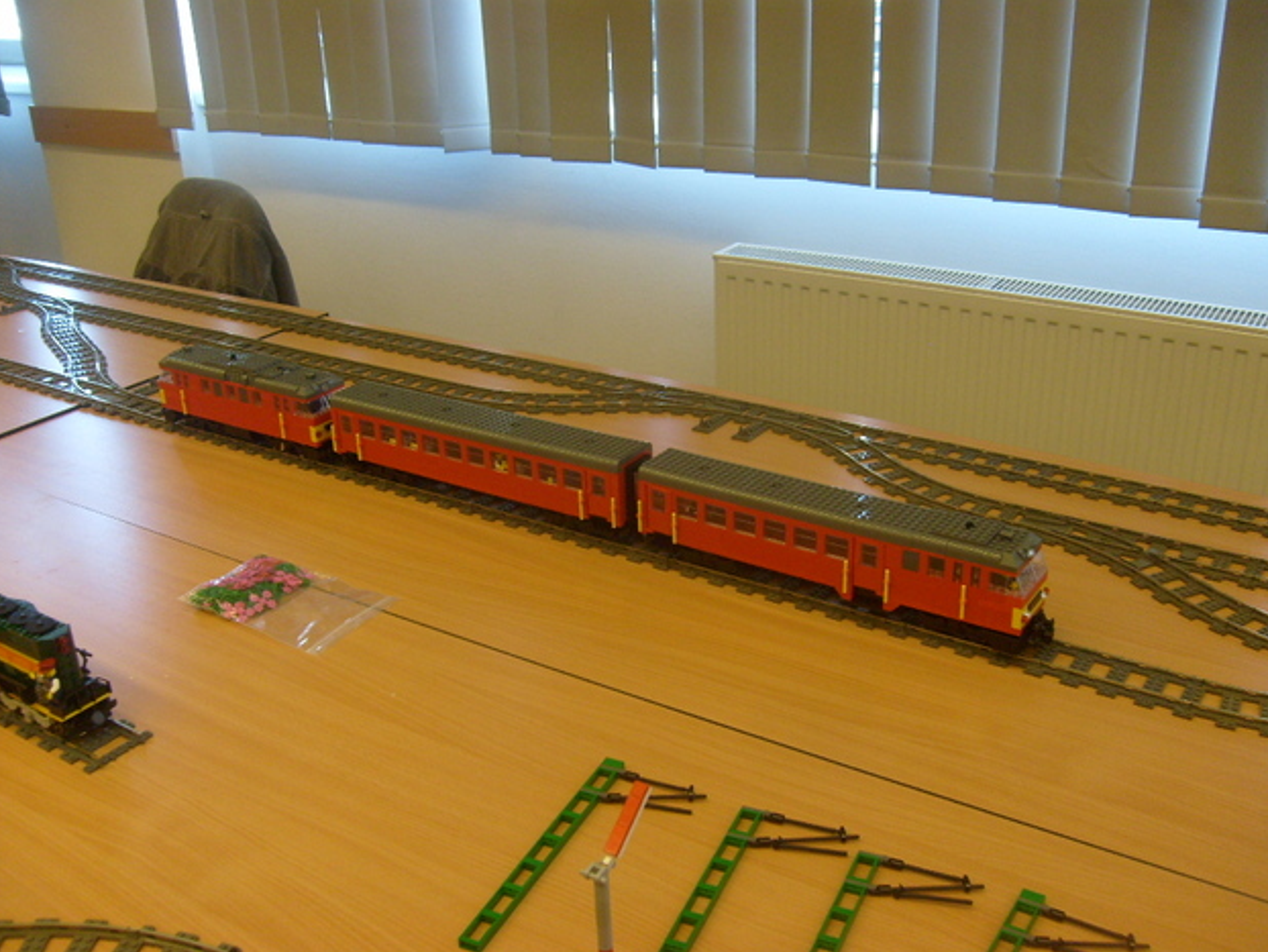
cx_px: 638
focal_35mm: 36
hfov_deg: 51.3
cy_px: 487
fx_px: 1319
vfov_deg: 39.7
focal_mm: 5.8
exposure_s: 1/45
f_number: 2.8
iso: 100
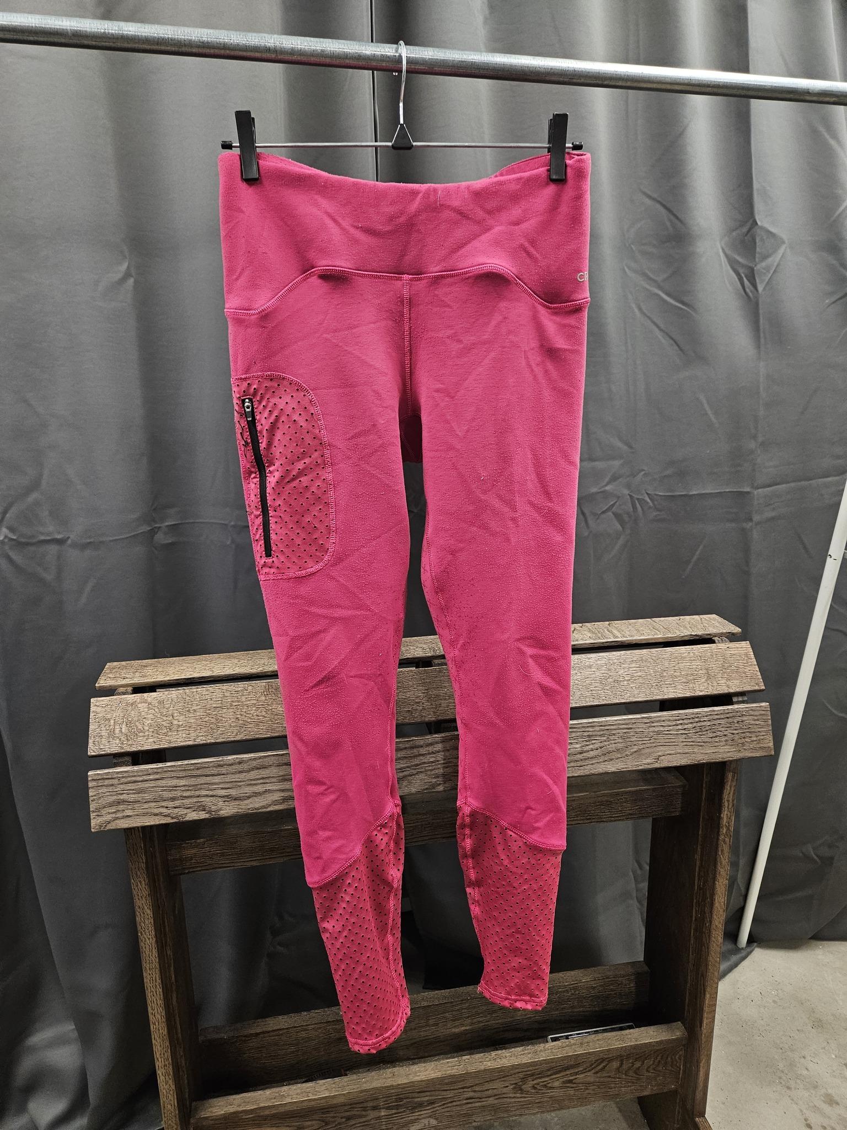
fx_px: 750
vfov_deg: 73.9
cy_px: 565
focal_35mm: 23
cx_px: 424
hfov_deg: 58.9
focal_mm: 5.4
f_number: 1.8
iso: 320
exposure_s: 1/142
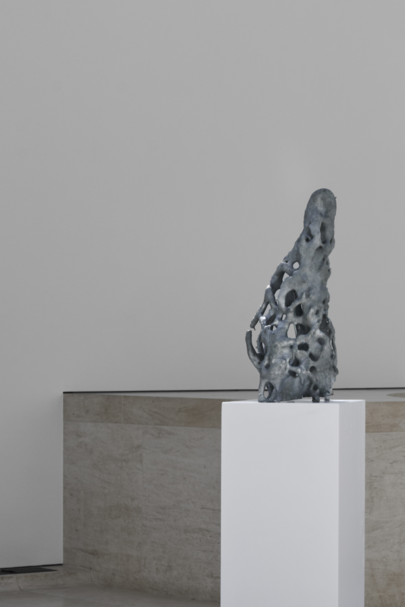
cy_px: 369
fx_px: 2260
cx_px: 729
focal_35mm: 134
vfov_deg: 15.3
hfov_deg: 9.7
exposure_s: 1/40
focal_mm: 35
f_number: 16
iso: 100
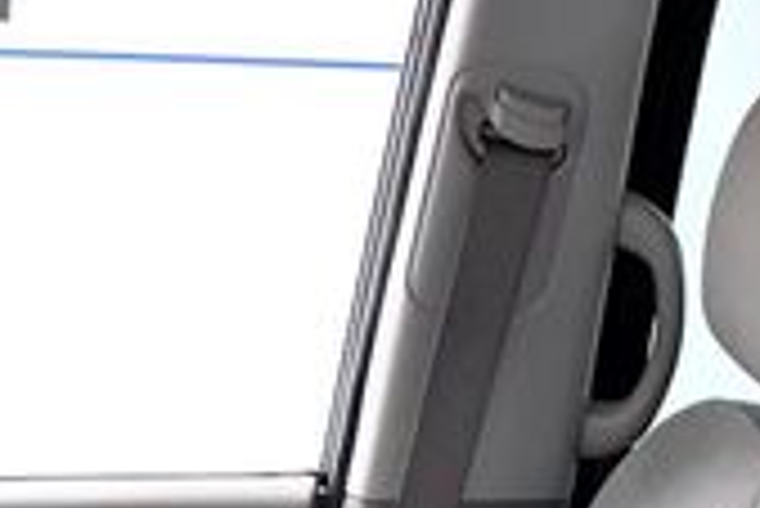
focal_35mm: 136
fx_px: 2874
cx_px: -333
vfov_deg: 9.8
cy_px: 780
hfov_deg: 14.2
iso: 2500
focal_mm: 24
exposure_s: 1/160
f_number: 5
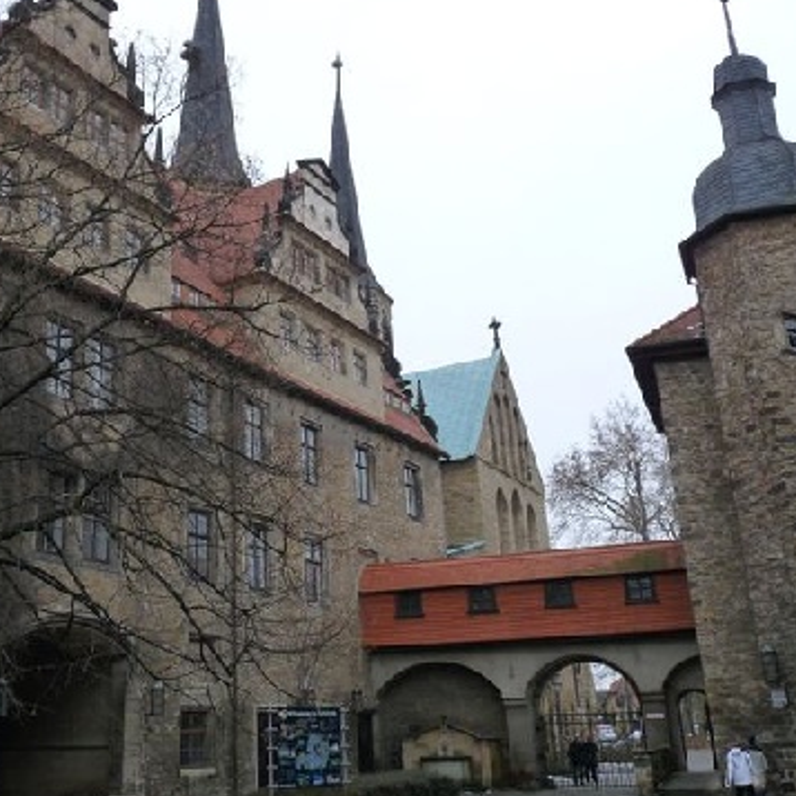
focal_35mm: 40
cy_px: 359
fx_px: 1041
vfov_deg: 41.8
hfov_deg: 41.4
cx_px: 278
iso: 160
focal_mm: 4.8
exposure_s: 1/200
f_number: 4
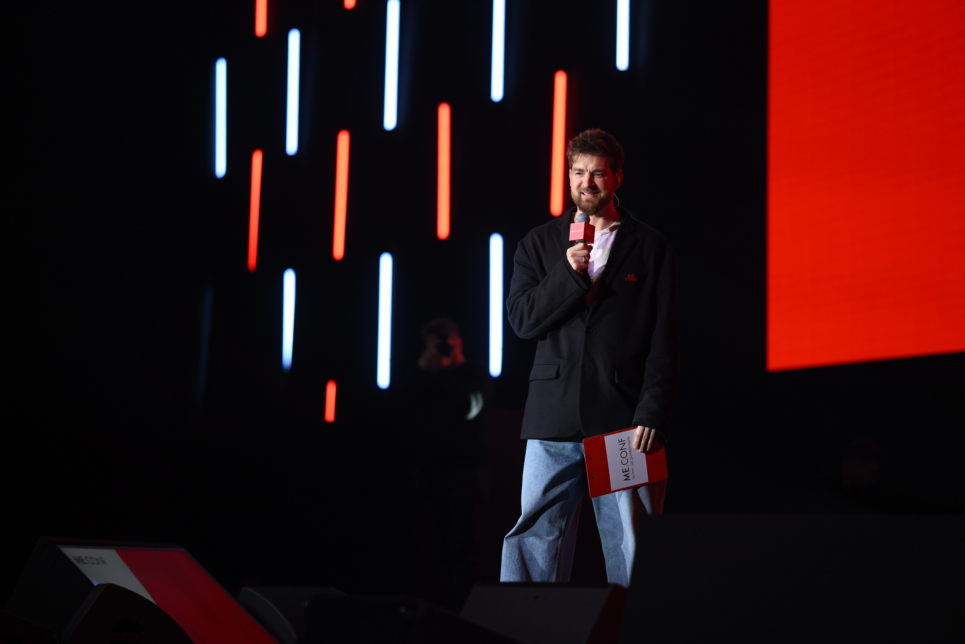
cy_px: 322
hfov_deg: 15.2
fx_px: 3619
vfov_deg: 10.2
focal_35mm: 135
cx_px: 482
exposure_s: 1/320
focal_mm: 135
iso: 400
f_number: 1.8
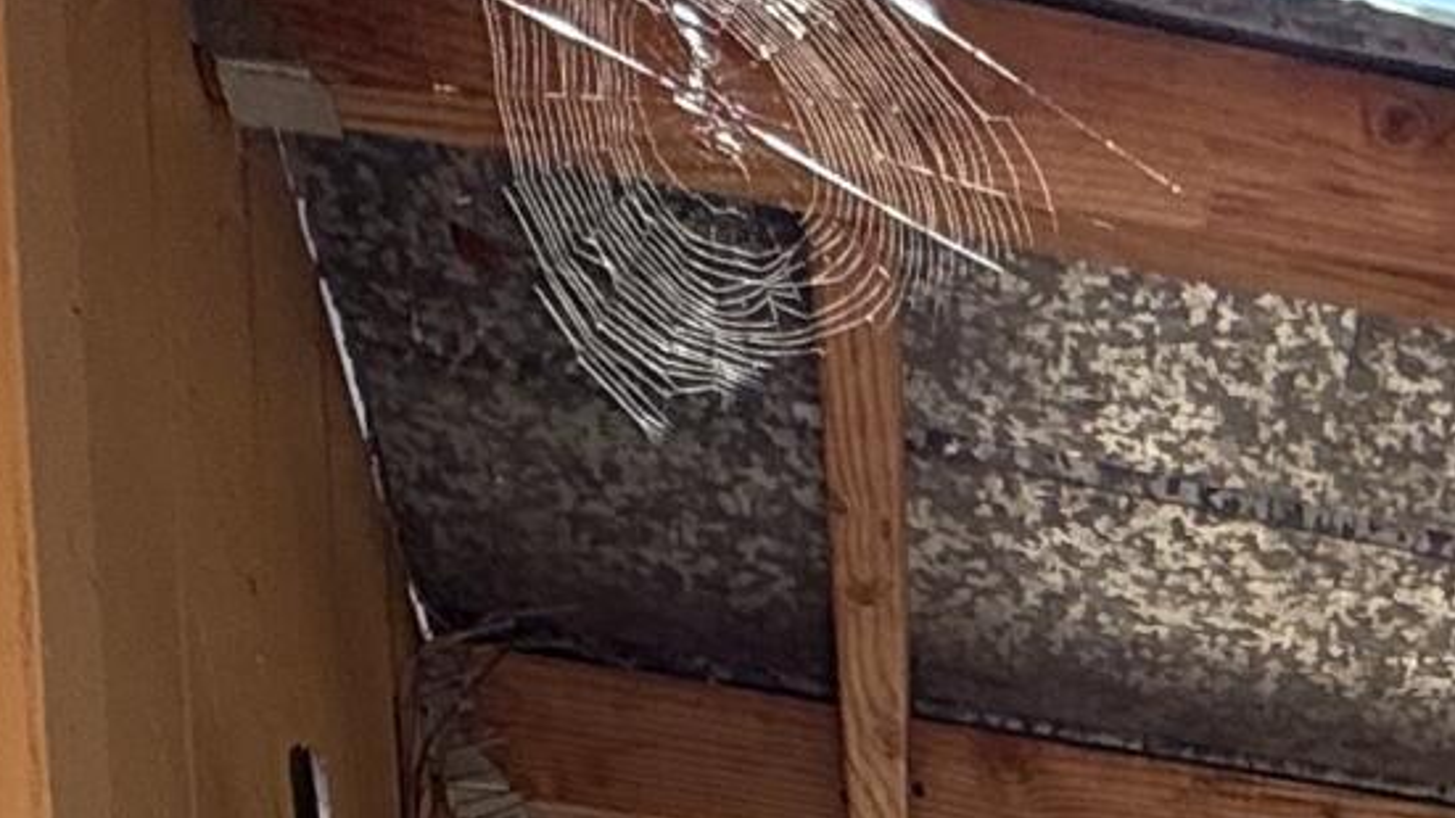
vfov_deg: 9.8
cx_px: 1809
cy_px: 2652
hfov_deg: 23.2
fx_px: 3202
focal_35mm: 83
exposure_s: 1/338
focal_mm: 2.22
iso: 50
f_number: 2.2
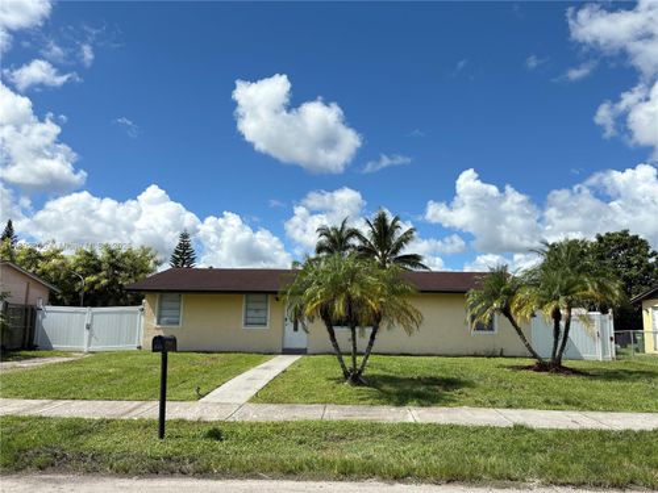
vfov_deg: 53.1
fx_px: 494
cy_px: 246
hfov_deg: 67.3
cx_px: 329
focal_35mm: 26
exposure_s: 1/3831
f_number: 1.6
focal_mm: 5.96
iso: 50
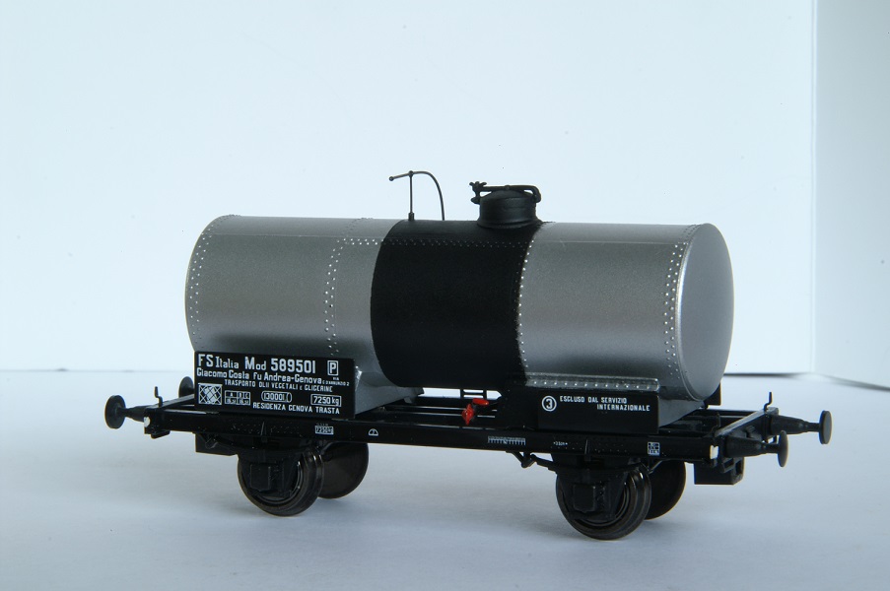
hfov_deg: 18.2
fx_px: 2778
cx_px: 445
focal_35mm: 112
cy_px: 296
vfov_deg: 12.2
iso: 200
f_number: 32
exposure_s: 1.6
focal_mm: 75
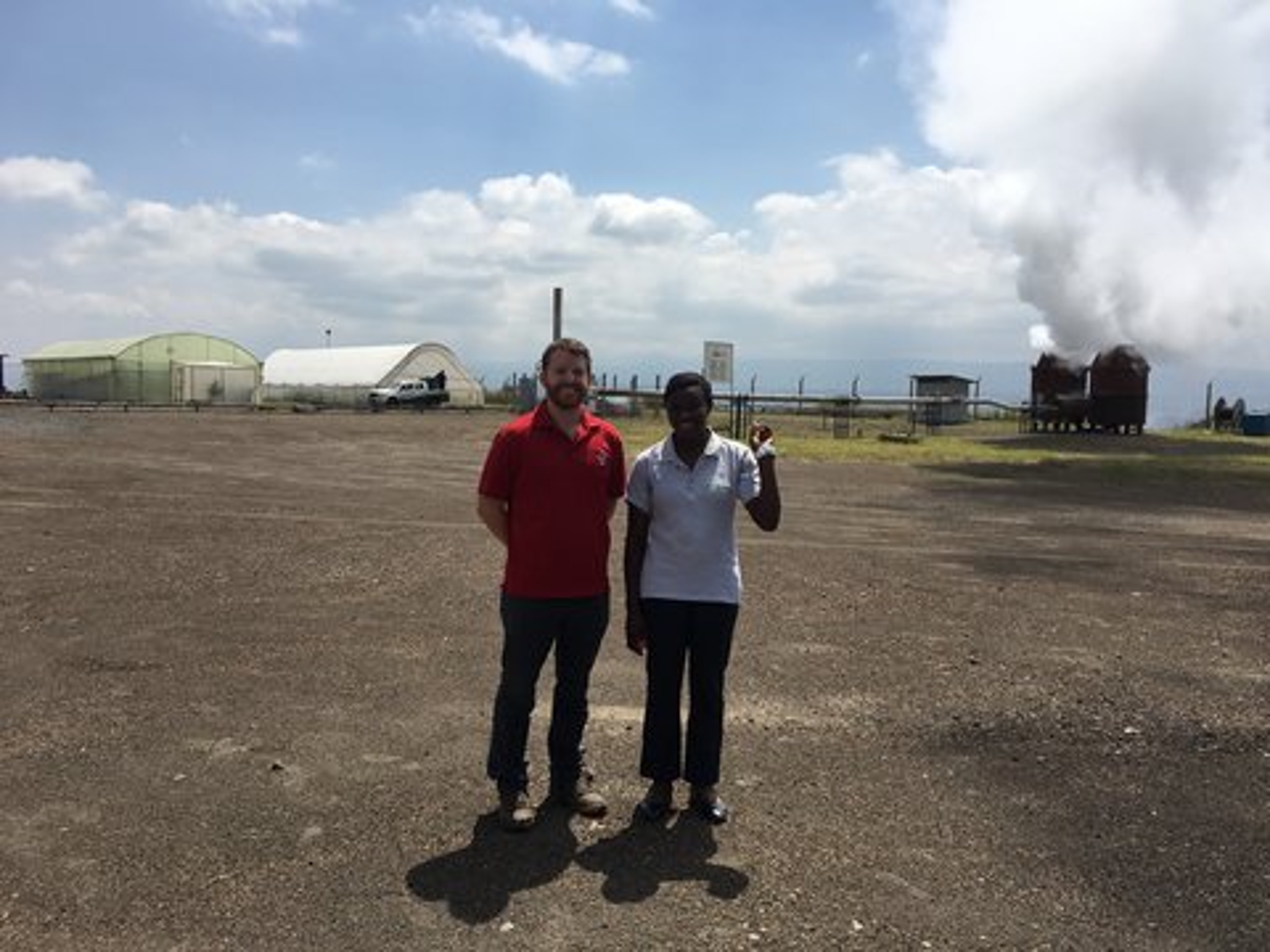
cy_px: 476
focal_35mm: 29
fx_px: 1064
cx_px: 635
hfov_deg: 61.7
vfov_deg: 48.2
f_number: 2.2
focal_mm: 4.15
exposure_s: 1/2404
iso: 25
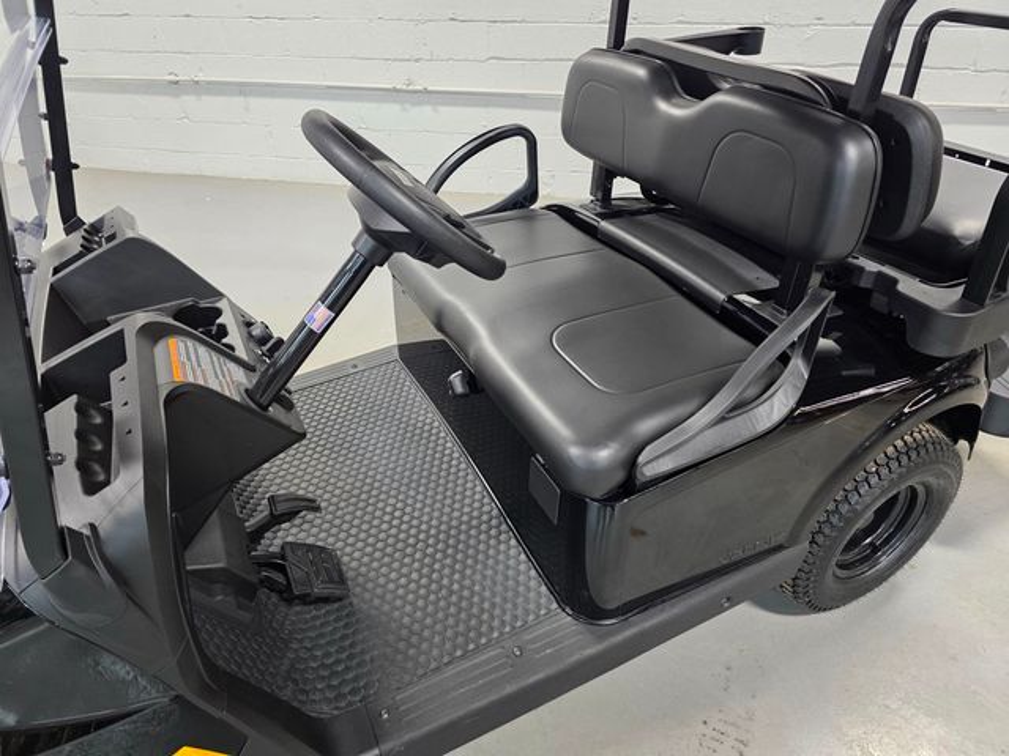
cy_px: 378
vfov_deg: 58.9
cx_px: 504
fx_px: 670
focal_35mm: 23
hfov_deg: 73.9
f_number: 1.7
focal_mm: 6.3
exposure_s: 1/120
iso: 200
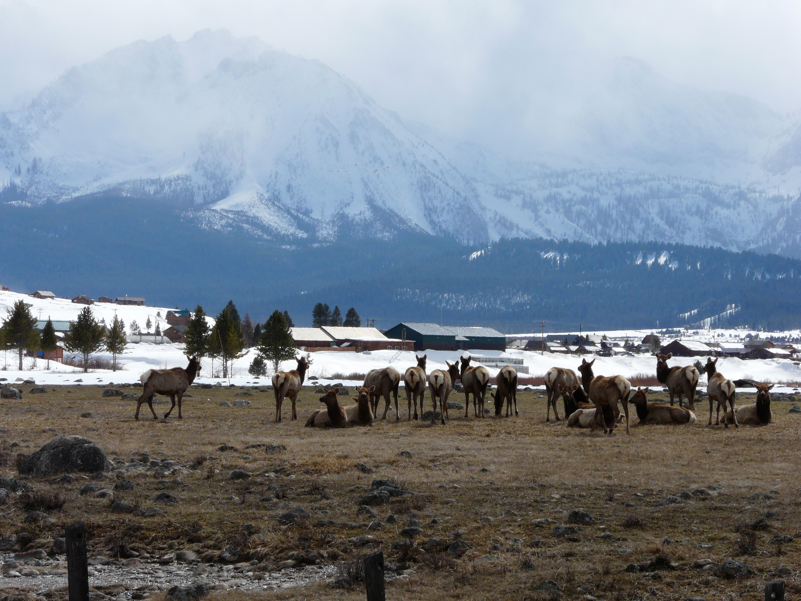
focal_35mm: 118
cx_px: 400
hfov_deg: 16.7
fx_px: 2730
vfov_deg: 12.6
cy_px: 301
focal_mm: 19.2
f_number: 8
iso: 100
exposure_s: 1/500
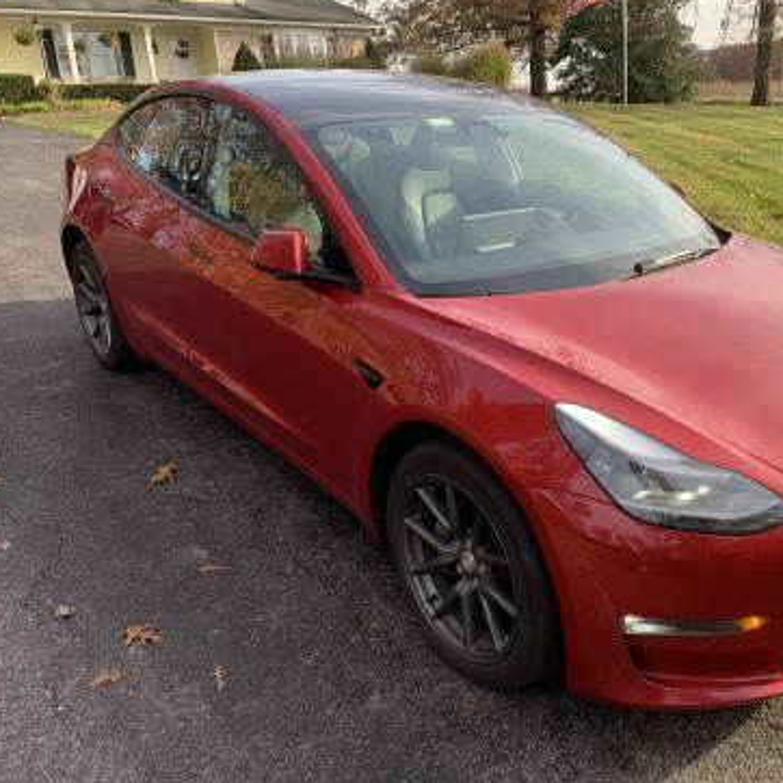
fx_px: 819
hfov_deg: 50.3
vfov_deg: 51.1
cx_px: 517
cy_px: 381
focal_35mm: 32
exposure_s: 1/279
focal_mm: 4.25
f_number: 1.8
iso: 25
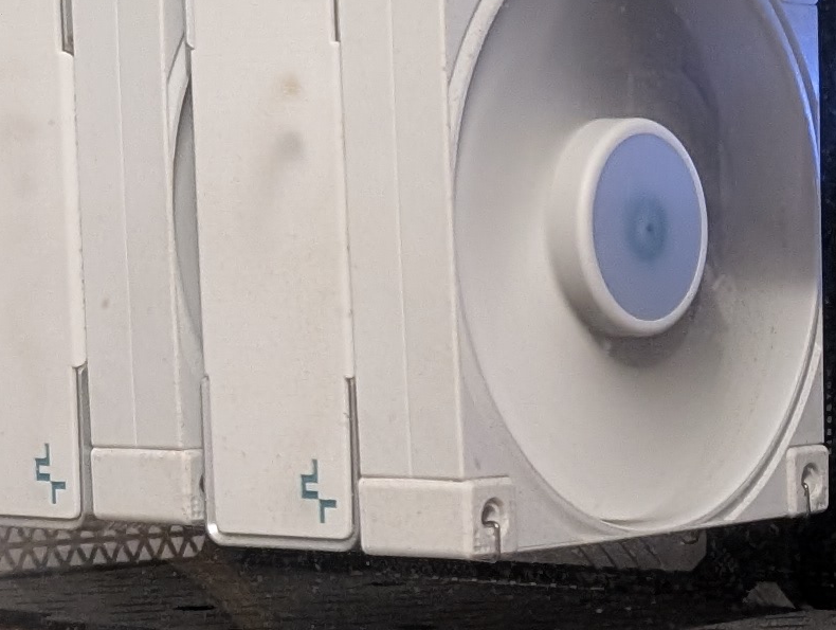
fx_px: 2999
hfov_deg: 15.5
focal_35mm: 124
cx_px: 868
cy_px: 816
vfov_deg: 11.7
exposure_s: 1/23.8
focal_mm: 6.9
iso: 1241
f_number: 1.68
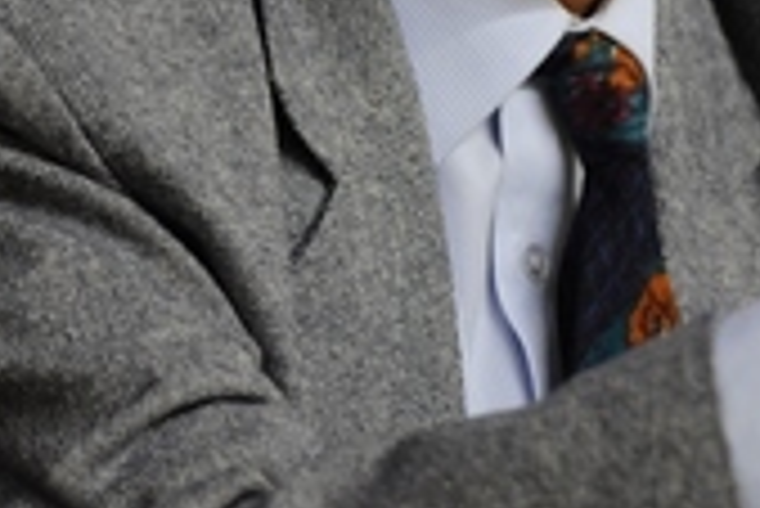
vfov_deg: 1.3
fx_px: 22439
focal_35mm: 1062
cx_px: 571
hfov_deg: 1.9
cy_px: -193
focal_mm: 300
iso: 640
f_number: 2.8
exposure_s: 1/125
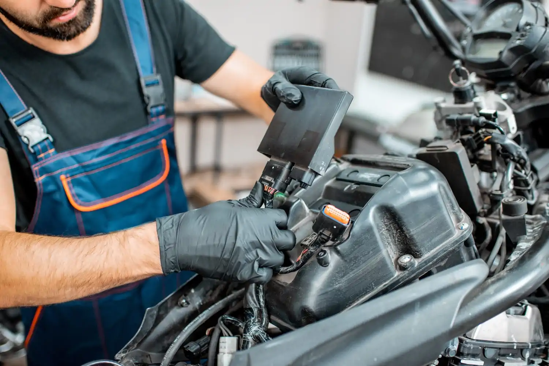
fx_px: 534
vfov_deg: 37.9
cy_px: 183
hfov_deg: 54.4
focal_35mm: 35
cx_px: 274
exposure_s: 1/160
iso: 500
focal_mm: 35
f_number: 2.2
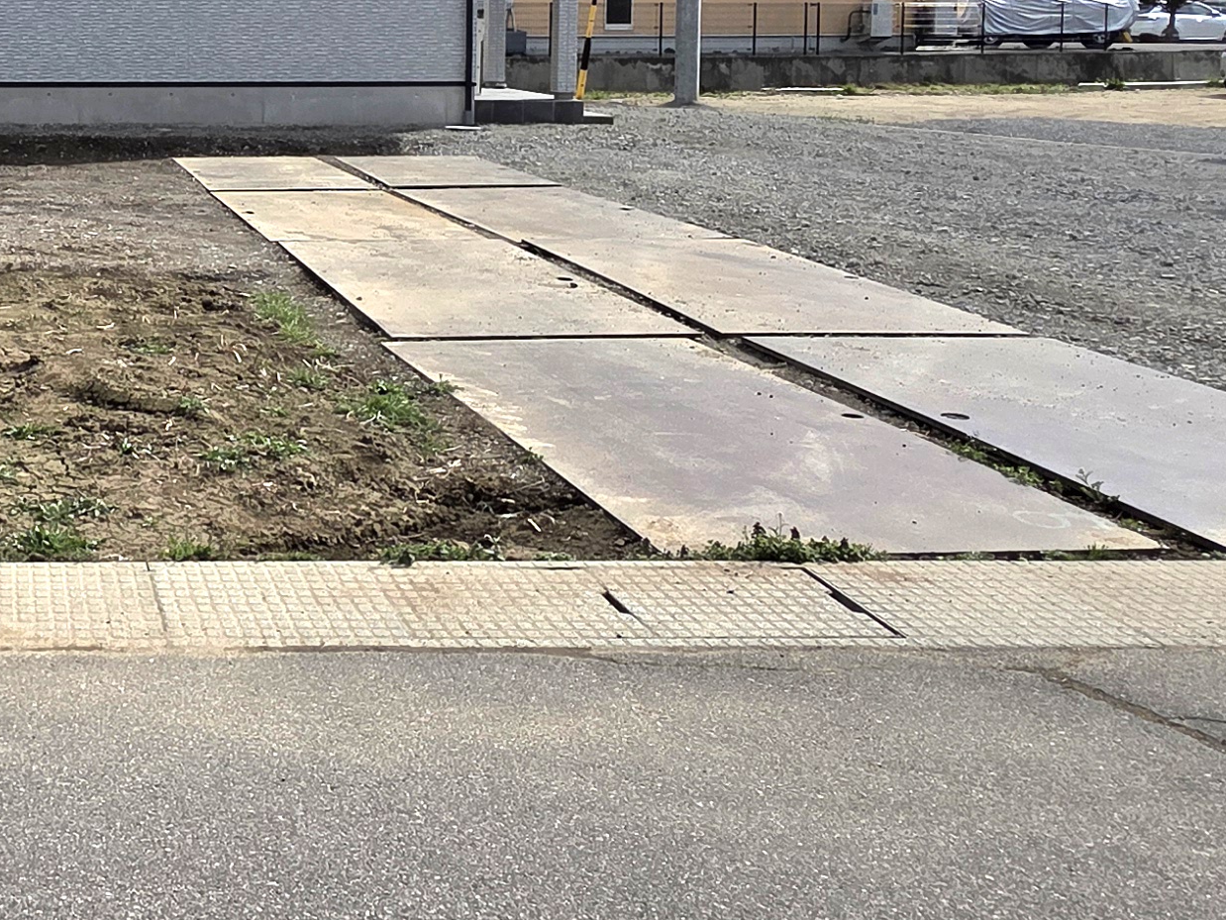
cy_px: 138
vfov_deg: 33.0
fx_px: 1488
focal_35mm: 42
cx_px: 25
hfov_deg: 39.9
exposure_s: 1/5000
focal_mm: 2.2
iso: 40
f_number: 1.9
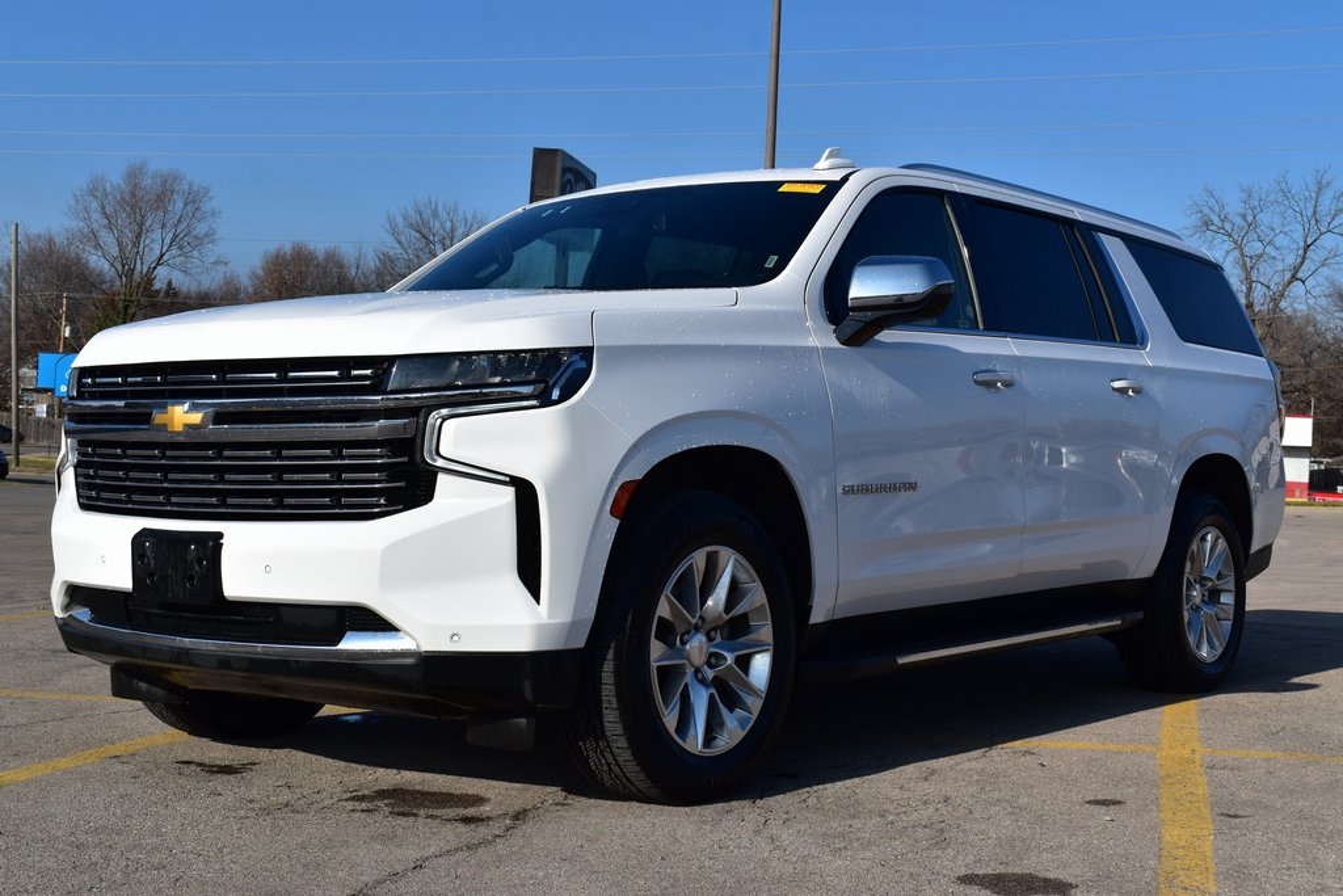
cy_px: 448
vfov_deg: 26.5
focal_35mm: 51
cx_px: 672
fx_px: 1903
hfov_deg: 38.9
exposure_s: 1/500
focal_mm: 34
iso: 250
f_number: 11
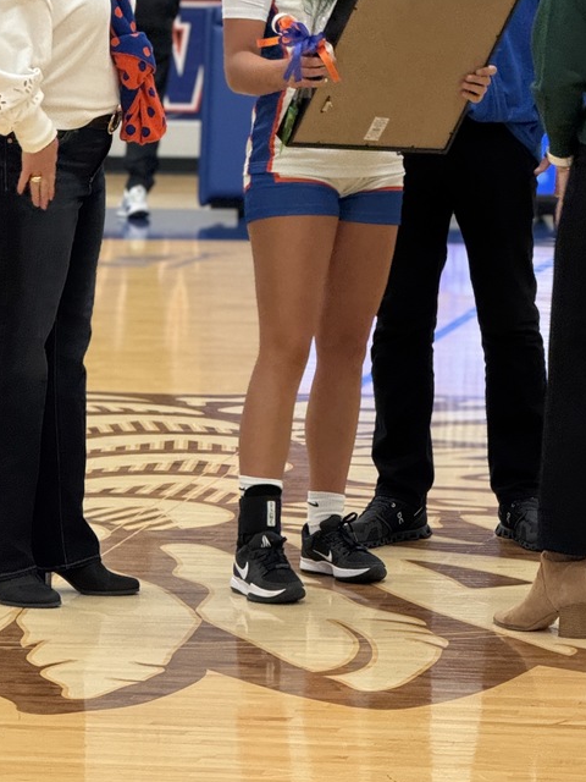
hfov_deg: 7.7
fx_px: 4334
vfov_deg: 10.3
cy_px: 228
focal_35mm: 192
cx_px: 397
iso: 640
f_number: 2.8
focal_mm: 15.66
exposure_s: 1/120
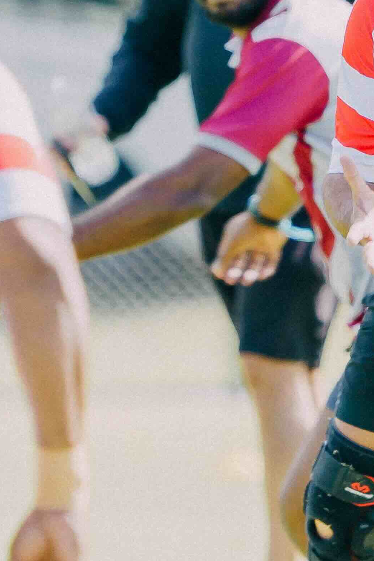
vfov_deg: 1.2
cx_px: 332
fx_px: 26402
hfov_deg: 0.8
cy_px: -39
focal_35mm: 1694
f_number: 6.3
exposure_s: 1/320
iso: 250
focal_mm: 441
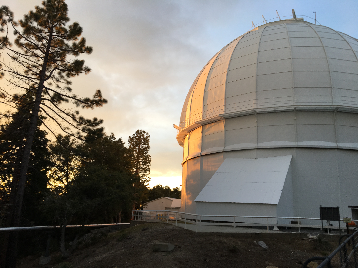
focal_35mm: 29
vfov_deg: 48.2
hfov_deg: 61.7
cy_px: 134
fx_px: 300
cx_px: 179
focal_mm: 4.15
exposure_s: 1/60
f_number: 2.2
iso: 25
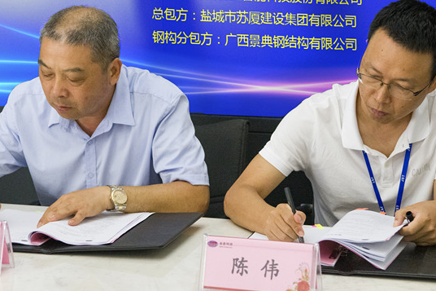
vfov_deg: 14.1
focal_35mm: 97
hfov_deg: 21.0
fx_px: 1174
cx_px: 198
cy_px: 132
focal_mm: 65
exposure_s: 1/100
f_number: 5
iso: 5000
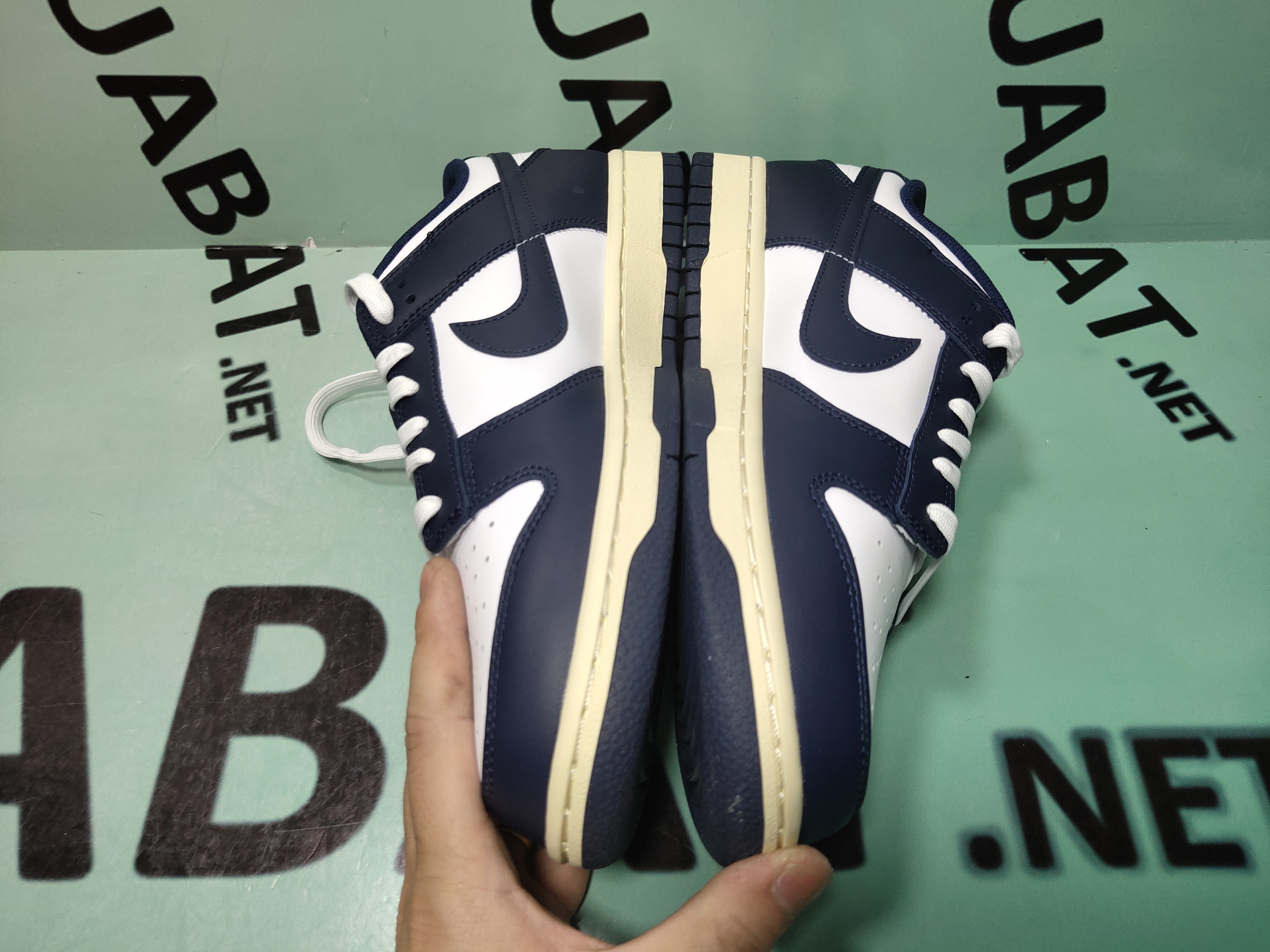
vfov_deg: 46.8
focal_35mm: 30
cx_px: 635
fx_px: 1101
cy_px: 476
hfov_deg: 60.0
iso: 78
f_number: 1.79
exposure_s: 1/100
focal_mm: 4.35
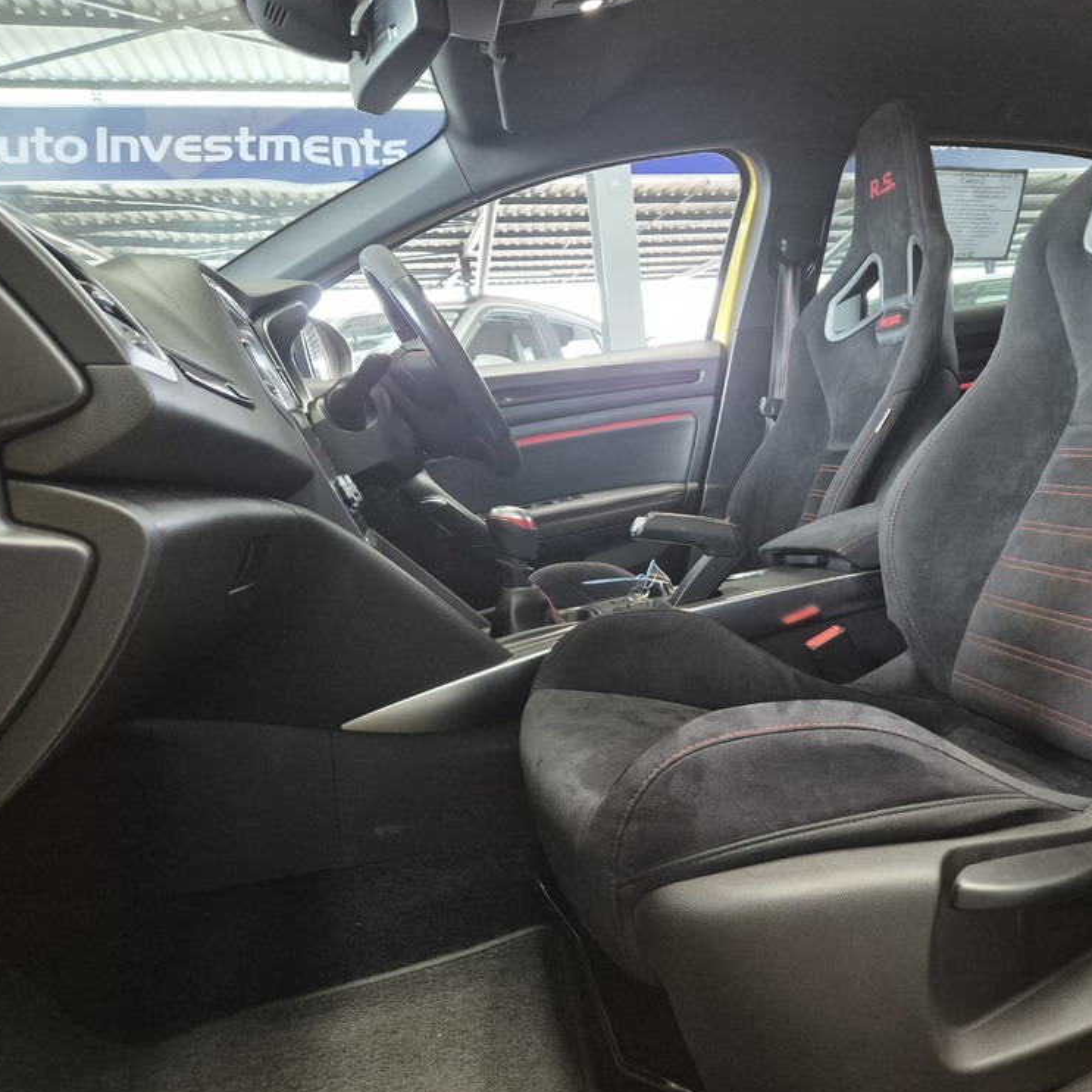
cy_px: 560
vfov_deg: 57.3
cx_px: 707
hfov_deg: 56.3
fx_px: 999
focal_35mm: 28
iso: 1600
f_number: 1.8
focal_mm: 5.4
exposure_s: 1/100
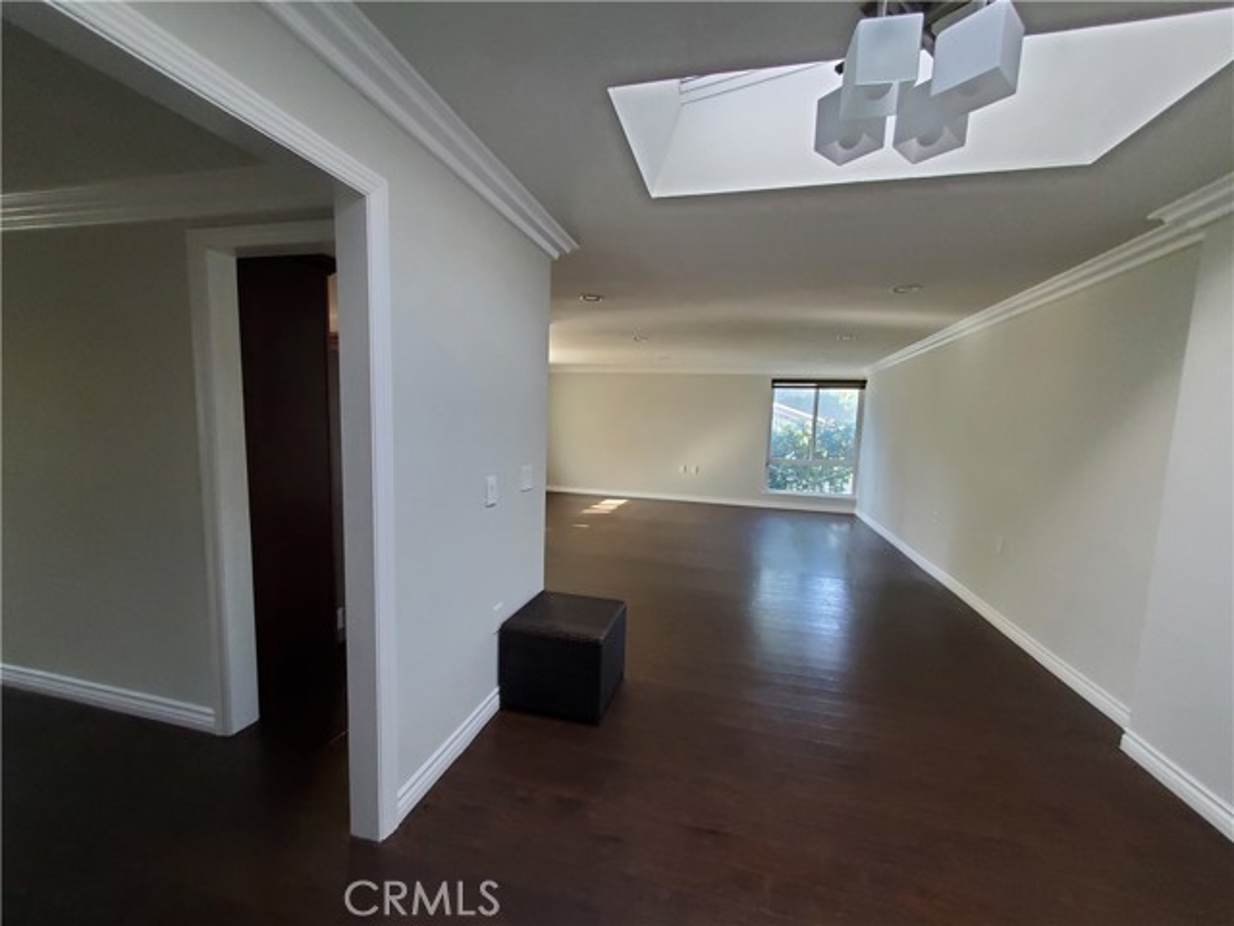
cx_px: 617
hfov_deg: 106.2
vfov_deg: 89.9
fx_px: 463
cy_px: 463
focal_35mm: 13
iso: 320
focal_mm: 1.8
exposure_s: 1/51
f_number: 2.2
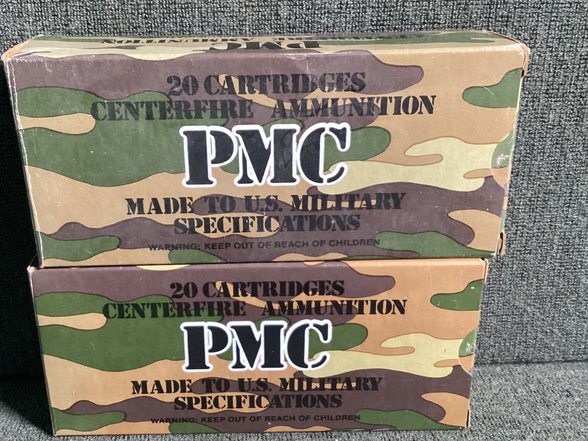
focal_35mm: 38
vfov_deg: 37.7
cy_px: 208
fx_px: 646
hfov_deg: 48.9
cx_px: 260
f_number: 2.4
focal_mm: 3.3
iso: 250
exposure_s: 1/40
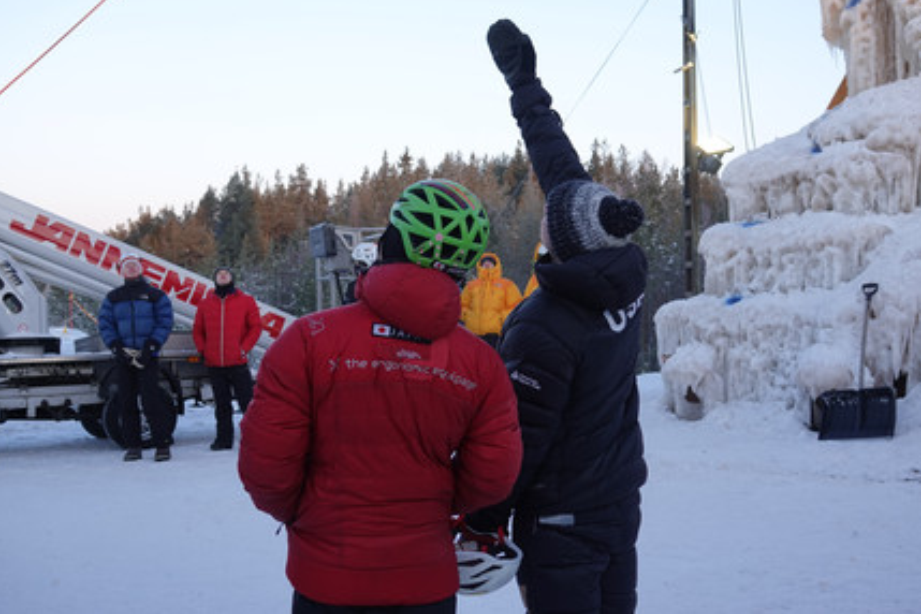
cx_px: 457
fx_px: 1100
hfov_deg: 45.4
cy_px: 294
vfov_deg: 31.2
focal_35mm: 43
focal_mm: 15.17
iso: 100
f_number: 3.2
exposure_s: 1/80
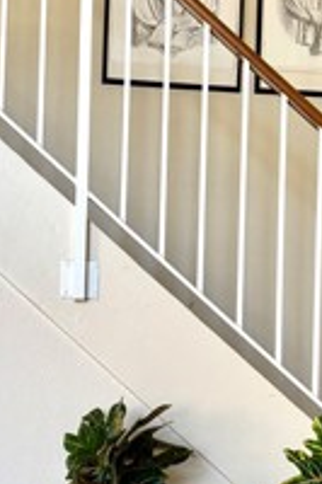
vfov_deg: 25.2
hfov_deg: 17.0
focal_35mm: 80
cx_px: 153
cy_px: 327
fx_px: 1075
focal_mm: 6.76
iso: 125
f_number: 1.78
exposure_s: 1/120
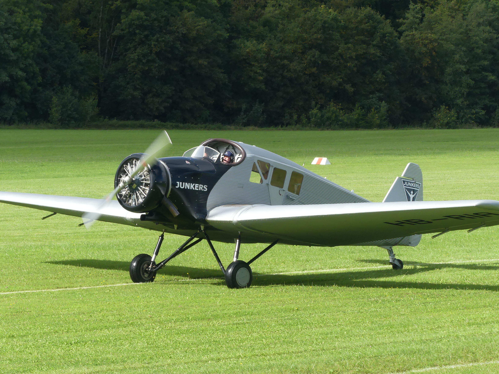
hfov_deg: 9.2
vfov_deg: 6.9
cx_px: 250
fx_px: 3085
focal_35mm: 214
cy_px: 187
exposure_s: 1/500
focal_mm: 38.5
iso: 200
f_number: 5.6
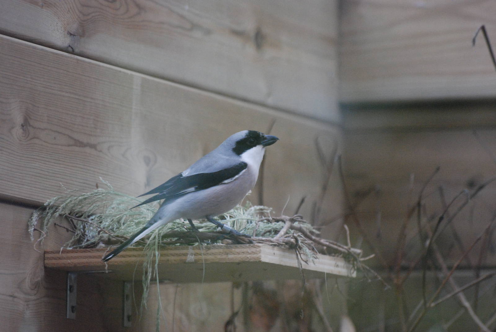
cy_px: 166
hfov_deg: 4.6
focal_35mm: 450
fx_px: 6207
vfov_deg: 3.1
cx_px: 248
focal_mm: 300
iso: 1600
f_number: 5.6
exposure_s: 1/160
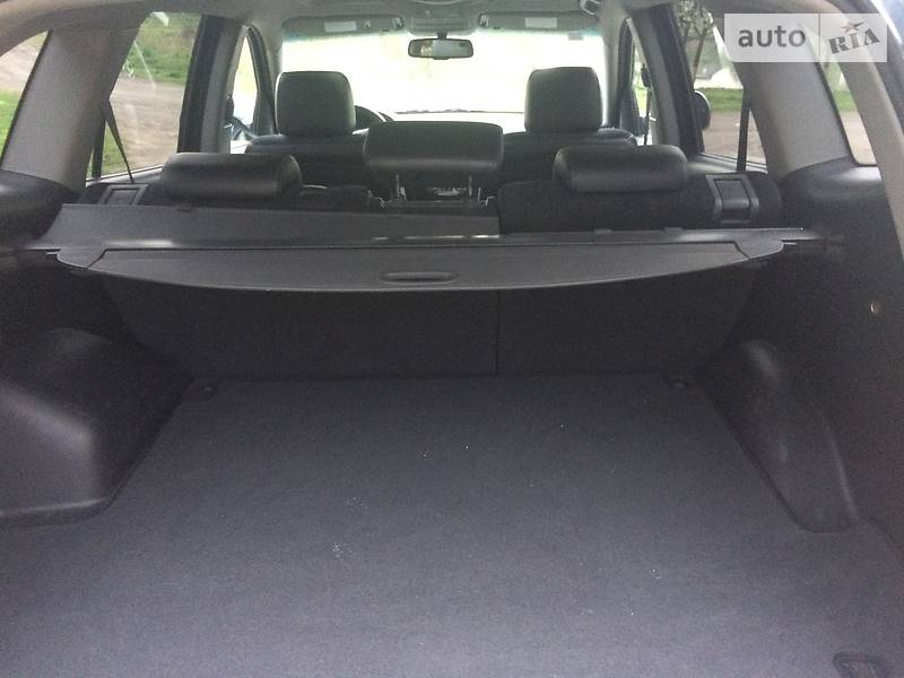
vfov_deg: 48.2
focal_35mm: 29
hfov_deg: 61.7
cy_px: 339
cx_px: 452
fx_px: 757
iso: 320
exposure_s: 1/20
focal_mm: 4.2
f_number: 2.2
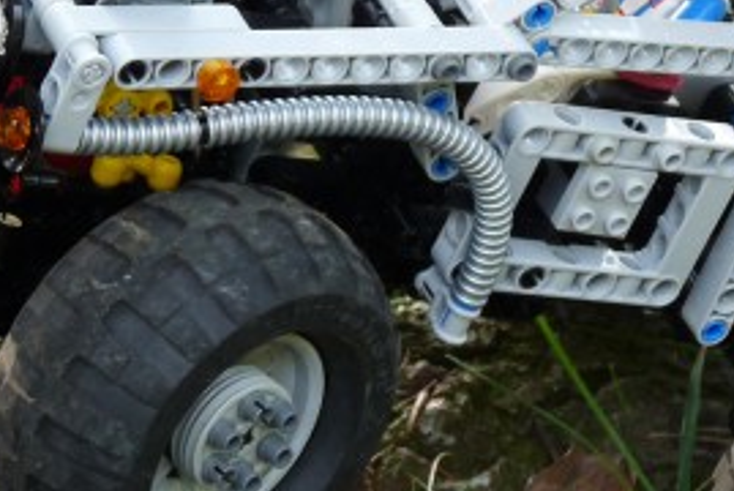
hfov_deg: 6.6
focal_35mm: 312
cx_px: 445
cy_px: -82
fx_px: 6368
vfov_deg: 4.4
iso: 100
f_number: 3.6
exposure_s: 1/40
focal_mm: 18
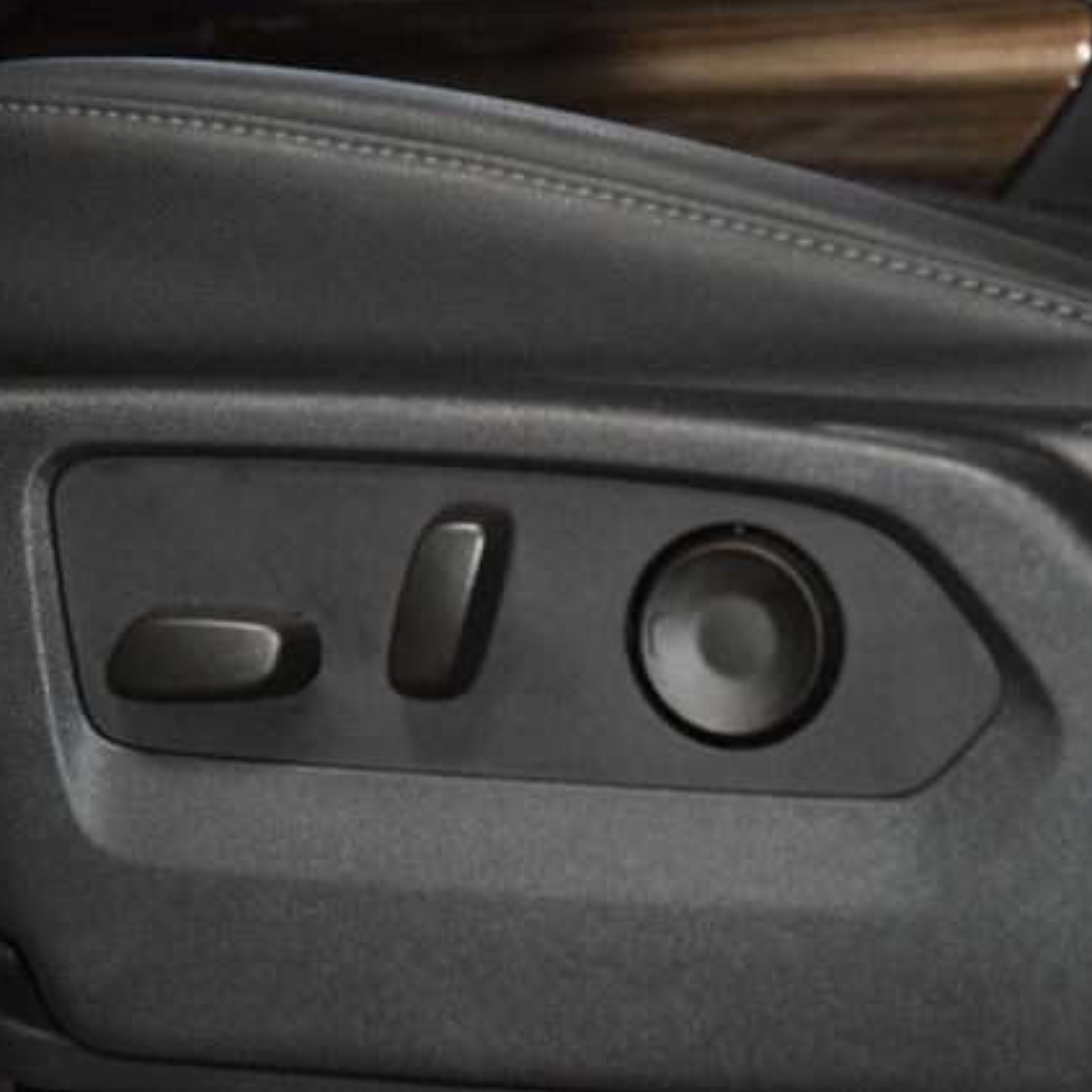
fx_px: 4818
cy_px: 543
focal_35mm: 135
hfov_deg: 12.9
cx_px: 421
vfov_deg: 12.9
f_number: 4.5
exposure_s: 1/125
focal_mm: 70
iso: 3200
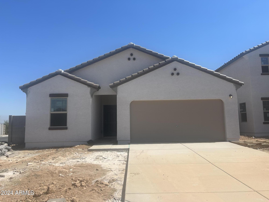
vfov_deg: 53.1
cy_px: 101
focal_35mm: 26
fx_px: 202
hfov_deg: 67.3
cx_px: 134
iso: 50
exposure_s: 1/5587
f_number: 1.5
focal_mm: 5.7
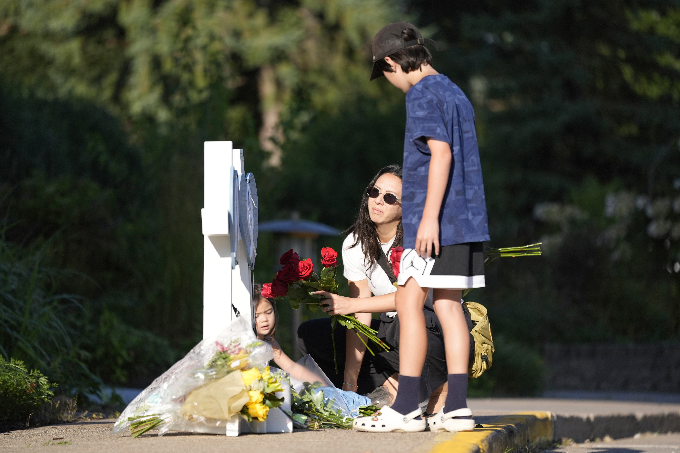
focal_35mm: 200
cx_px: 340
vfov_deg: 6.9
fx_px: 3777
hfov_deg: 10.3
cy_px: 226
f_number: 2.8
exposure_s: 1/5000
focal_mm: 200
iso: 400
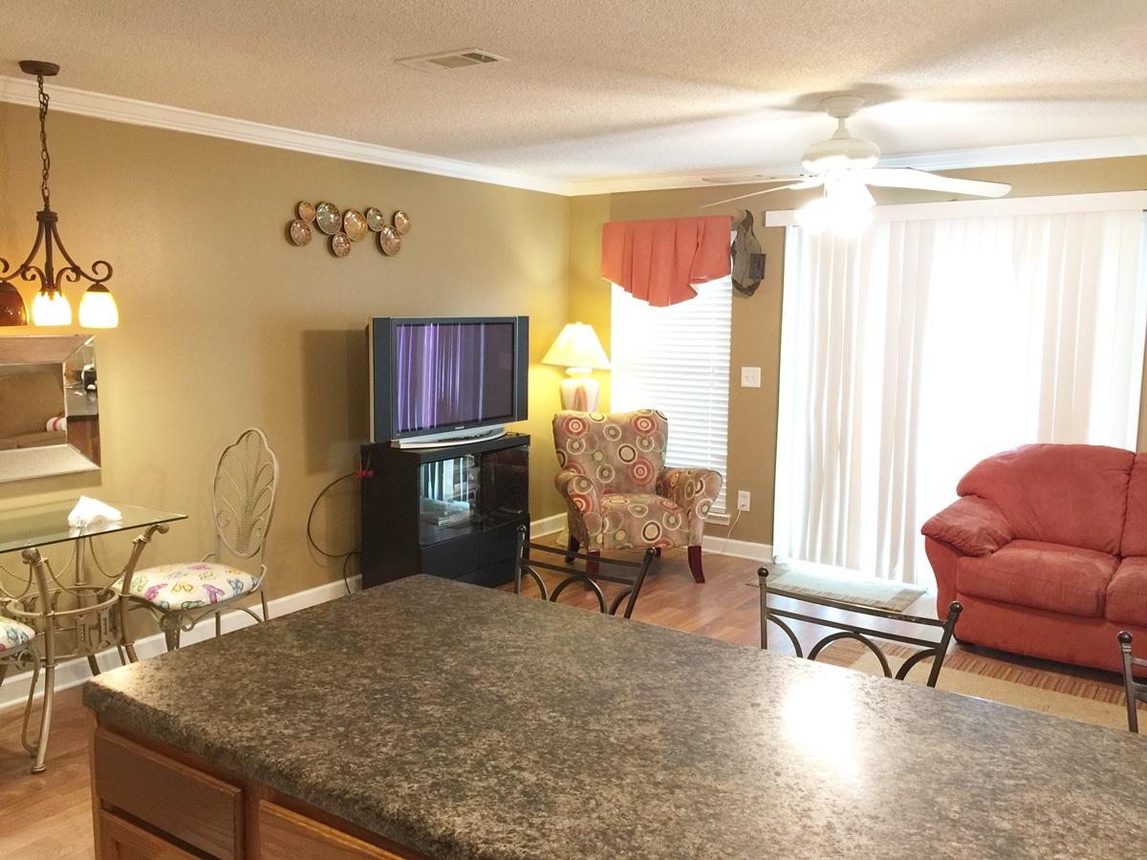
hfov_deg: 61.7
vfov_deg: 48.2
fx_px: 961
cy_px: 430
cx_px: 574
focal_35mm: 29
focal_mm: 4.15
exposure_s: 1/15
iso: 100
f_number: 2.2
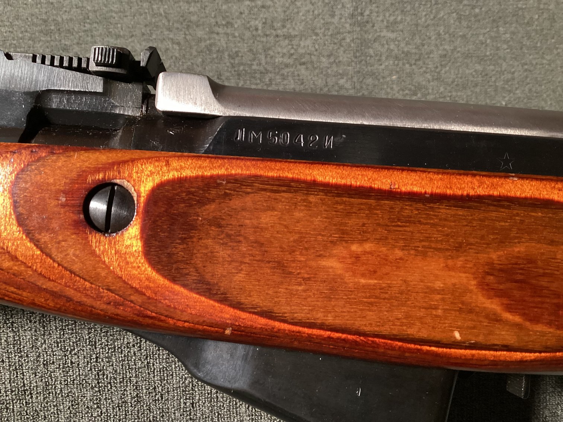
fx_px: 504
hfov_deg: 58.3
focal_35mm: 31
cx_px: 282
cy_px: 211
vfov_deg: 45.4
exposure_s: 1/33
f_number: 2.4
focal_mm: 3.3
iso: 400
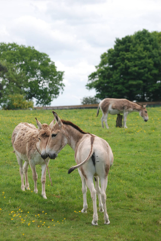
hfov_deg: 7.7
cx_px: 80
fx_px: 1204
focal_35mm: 180
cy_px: 120
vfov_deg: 11.4
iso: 180
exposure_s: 1/500
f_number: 5.6
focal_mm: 120
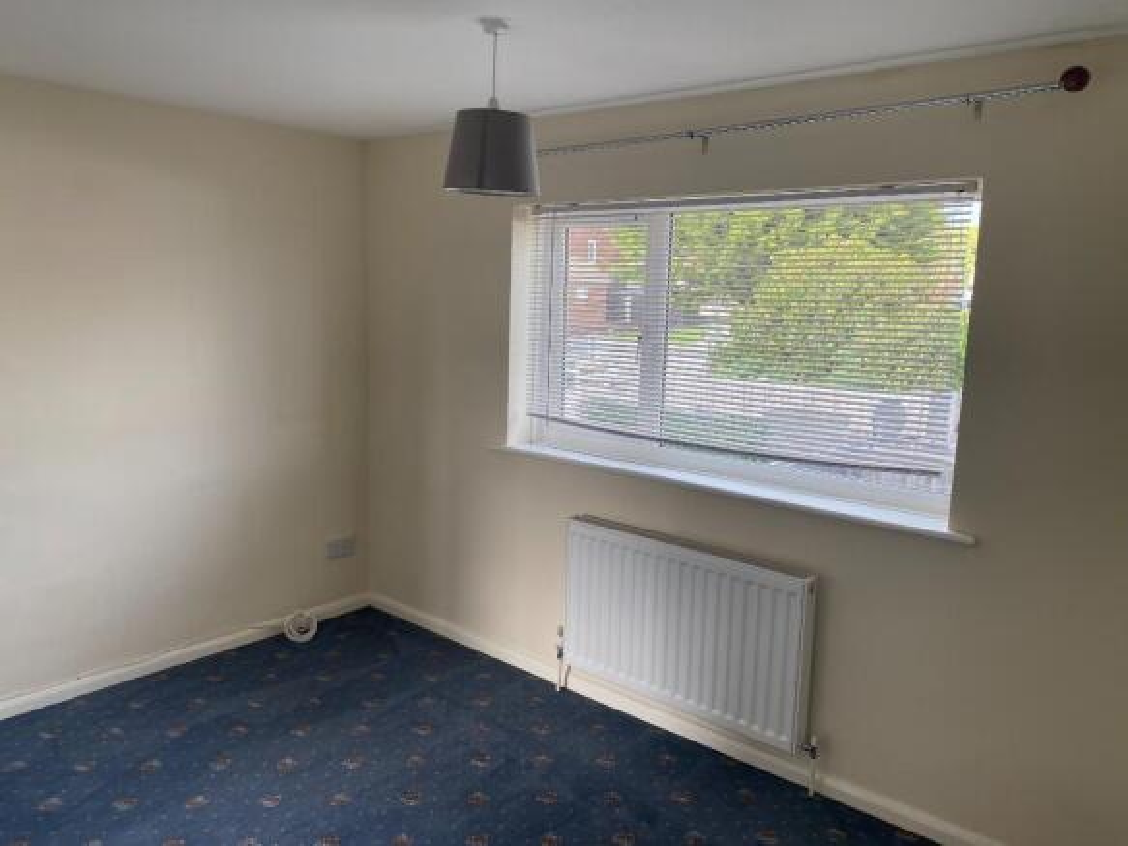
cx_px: 564
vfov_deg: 53.0
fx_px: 847
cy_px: 423
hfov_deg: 67.3
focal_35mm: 26
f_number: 1.8
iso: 40
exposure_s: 1/122
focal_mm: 4.25
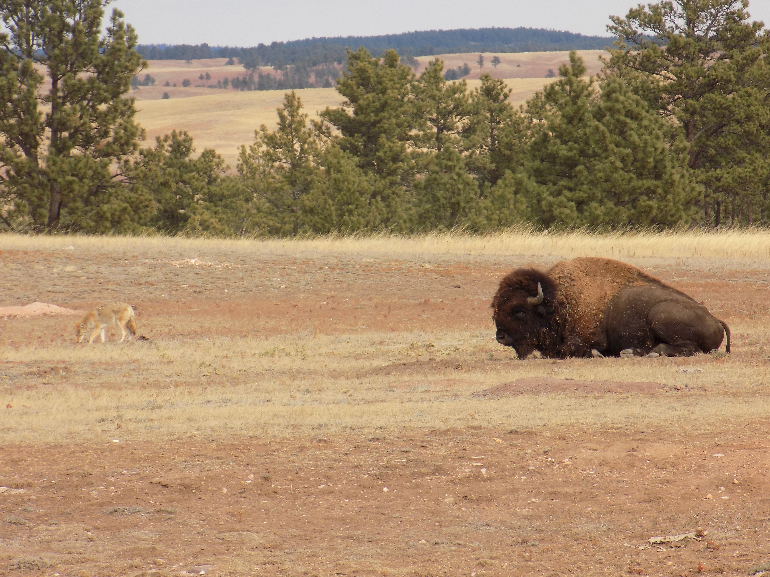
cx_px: 385
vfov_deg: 4.7
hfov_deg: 6.3
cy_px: 288
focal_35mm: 317
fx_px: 7051
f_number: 5.9
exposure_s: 1/250
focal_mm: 56.4
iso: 80
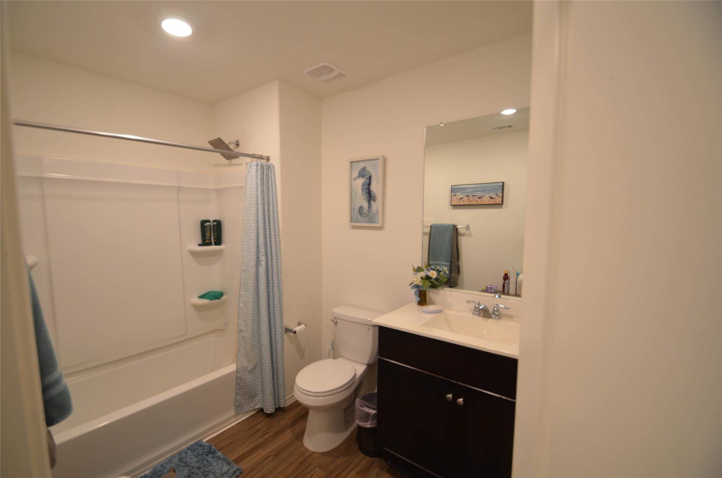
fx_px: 300
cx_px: 361
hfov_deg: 100.5
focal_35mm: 15
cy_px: 239
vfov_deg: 77.1
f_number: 4
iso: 560
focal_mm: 10
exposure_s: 1/60
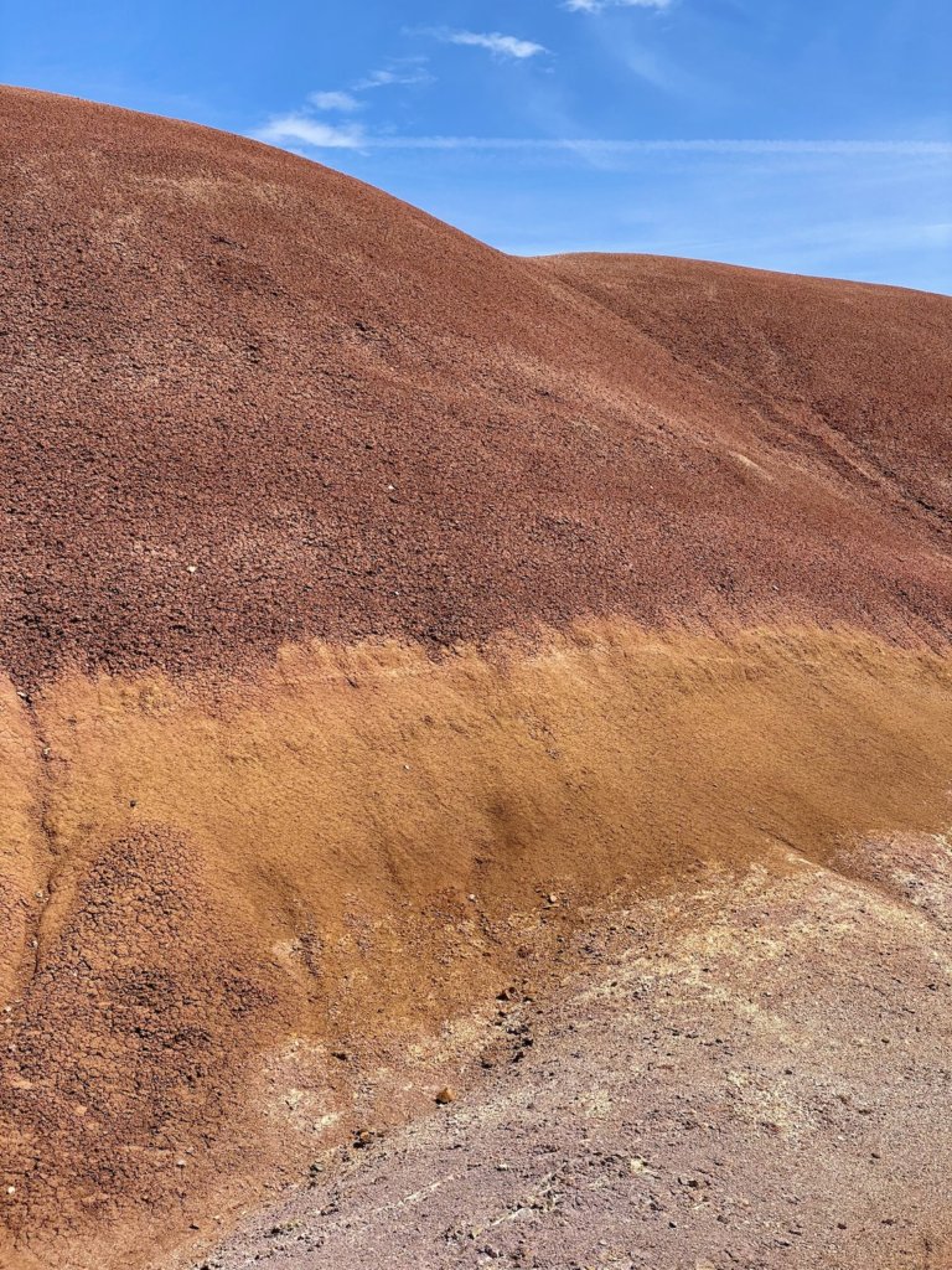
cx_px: 476
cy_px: 635
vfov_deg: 36.8
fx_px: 1907
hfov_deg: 28.0
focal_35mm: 52
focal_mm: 6
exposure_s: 1/1261
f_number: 2
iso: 20
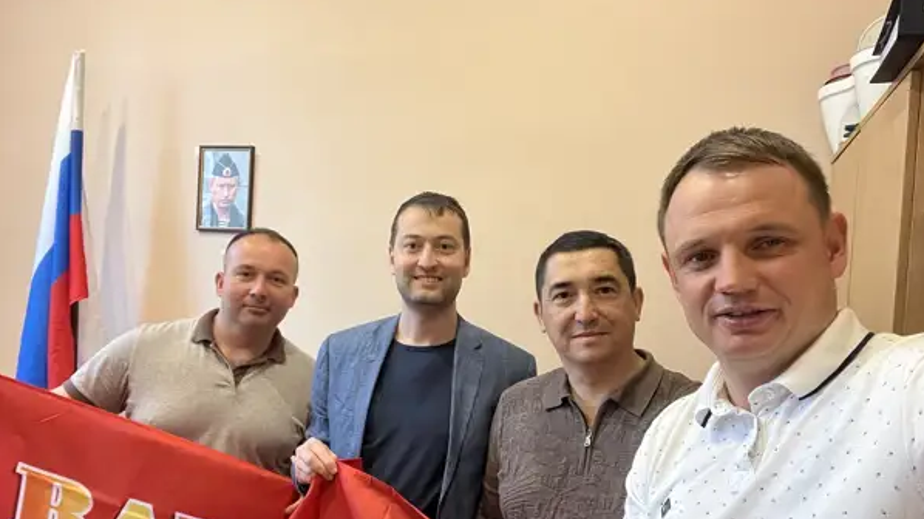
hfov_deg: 71.9
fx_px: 637
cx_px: 474
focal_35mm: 26
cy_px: 327
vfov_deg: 44.0
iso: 320
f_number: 2.2
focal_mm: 2.71
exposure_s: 1/33
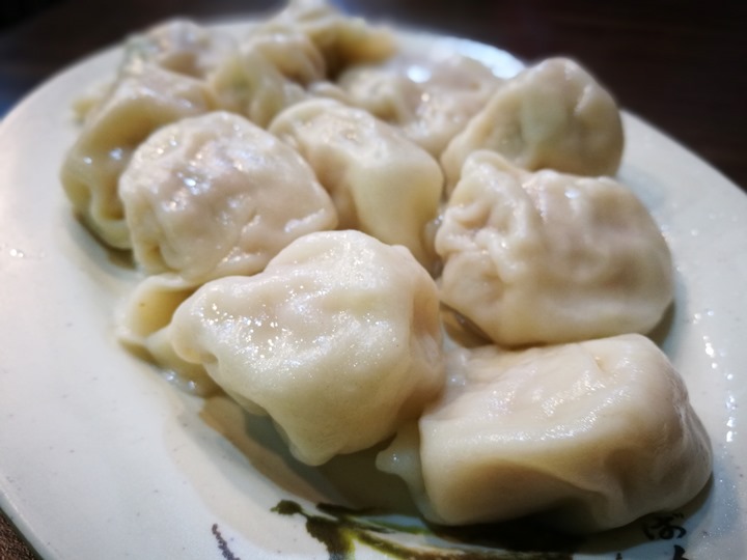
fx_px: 583
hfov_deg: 65.3
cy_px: 280
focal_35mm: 27
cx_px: 374
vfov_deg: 51.4
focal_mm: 4.5
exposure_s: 1/30
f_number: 4
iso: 250
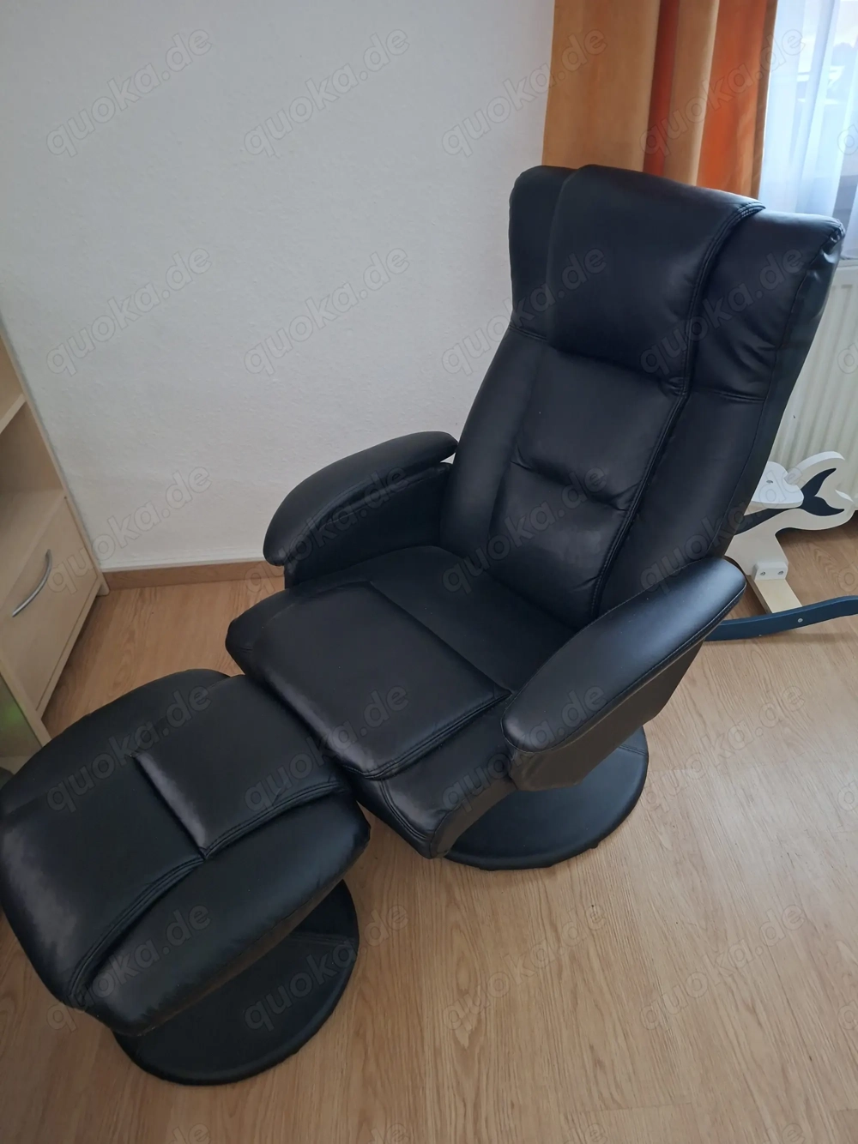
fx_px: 760
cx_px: 429
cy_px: 572
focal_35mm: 23
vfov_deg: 73.9
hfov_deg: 58.9
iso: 800
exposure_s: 1/25
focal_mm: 5.54
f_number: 1.8
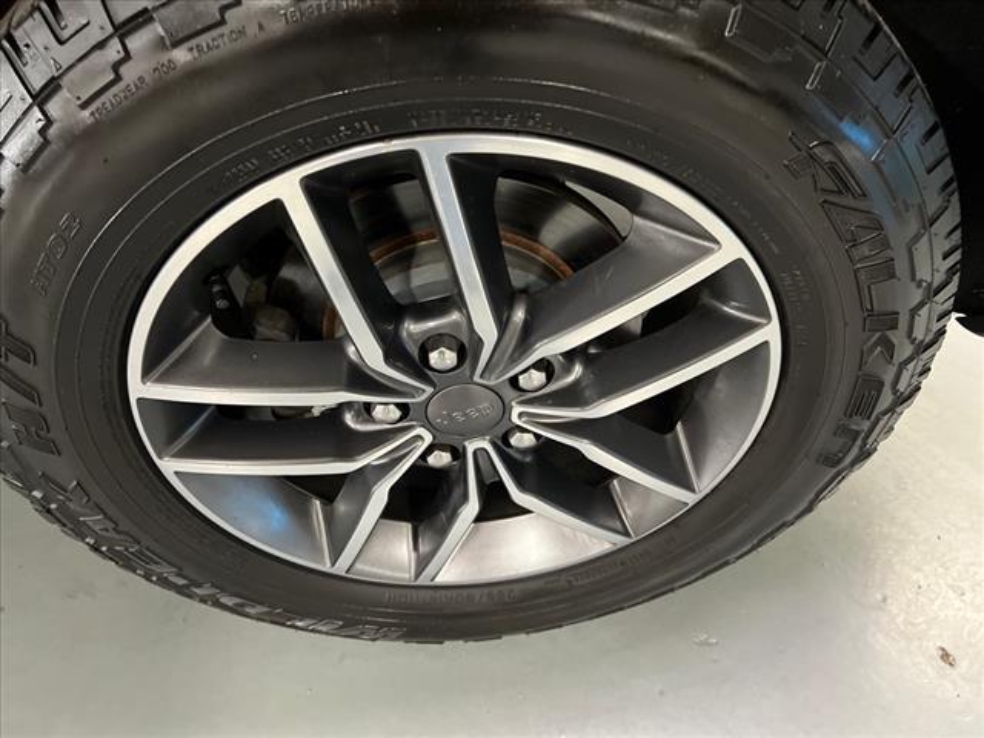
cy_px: 369
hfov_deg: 67.3
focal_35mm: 26
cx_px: 492
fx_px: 739
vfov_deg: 53.1
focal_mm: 5.7
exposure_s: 1/40
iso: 500
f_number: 1.5
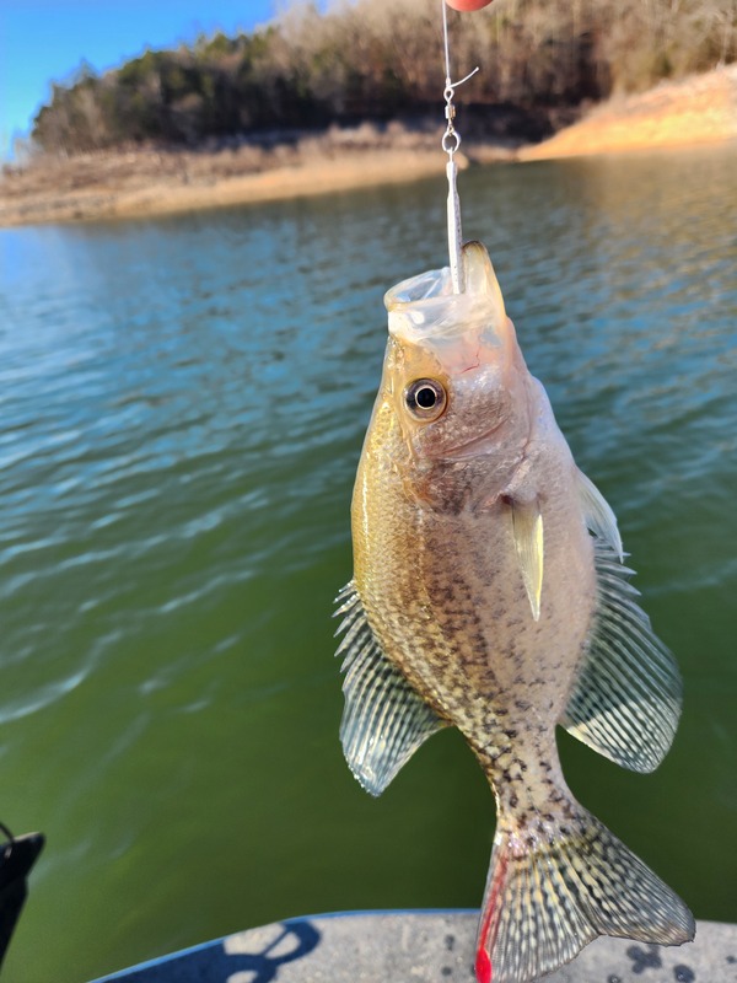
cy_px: 492
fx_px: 653
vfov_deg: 73.9
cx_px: 368
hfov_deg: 58.9
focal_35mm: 23
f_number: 1.8
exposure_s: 1/432
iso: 20
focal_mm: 5.4
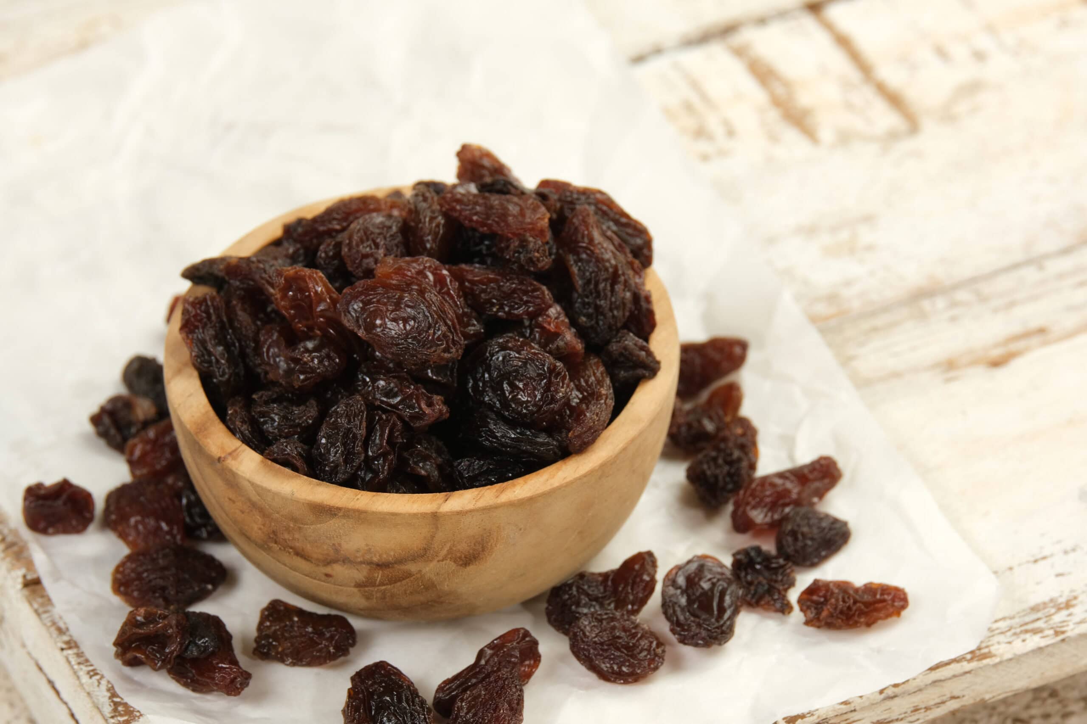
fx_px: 7820
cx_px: 544
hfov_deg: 8.0
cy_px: 362
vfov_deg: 5.3
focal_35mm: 259
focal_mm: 172.4
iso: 200
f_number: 11
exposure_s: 1/100
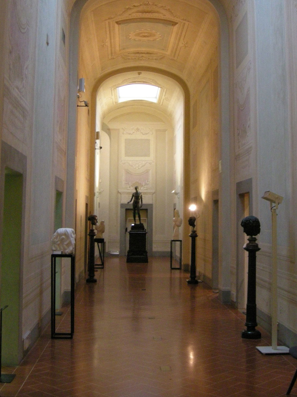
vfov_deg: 37.3
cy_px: 158
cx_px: 144
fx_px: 584
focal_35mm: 51
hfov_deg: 28.6
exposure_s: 1/18.6
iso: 400
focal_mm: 7.5
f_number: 2.7
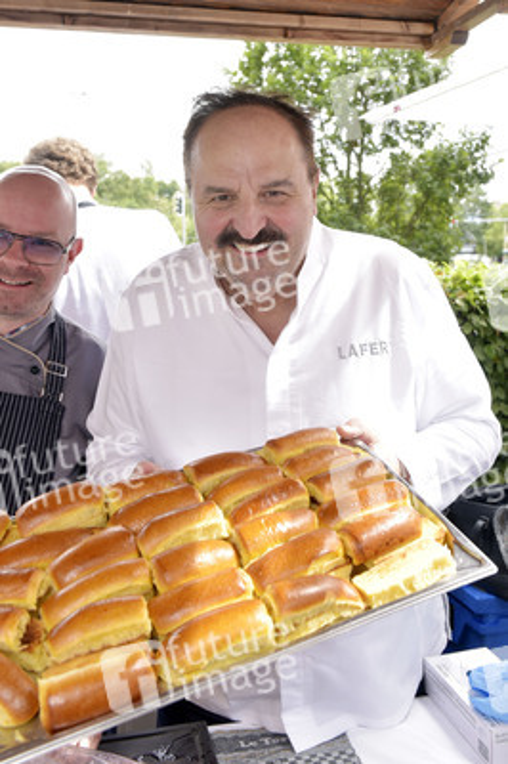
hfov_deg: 41.0
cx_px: 254
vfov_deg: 58.8
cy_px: 382
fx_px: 678
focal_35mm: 32
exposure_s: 1/200
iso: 400
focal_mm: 32
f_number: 5.6
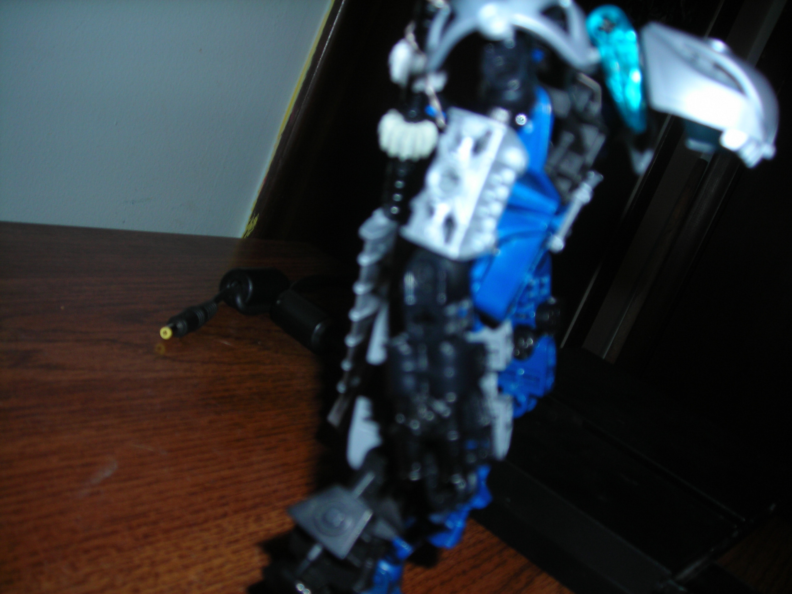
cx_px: 396
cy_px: 297
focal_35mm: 38
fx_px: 869
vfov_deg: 37.7
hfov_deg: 49.0
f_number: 3.2
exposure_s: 1/60.1
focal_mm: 6.3
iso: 50
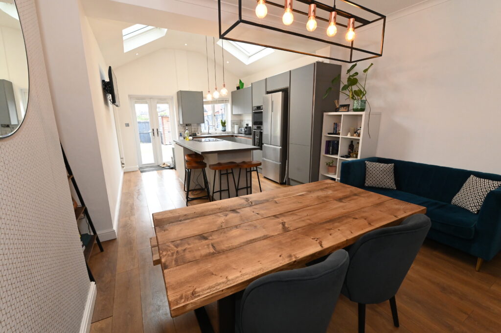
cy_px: 166
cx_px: 250
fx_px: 209
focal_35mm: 15
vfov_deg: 77.2
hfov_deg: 100.4
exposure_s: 1/125
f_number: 10
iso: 5000
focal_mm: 15
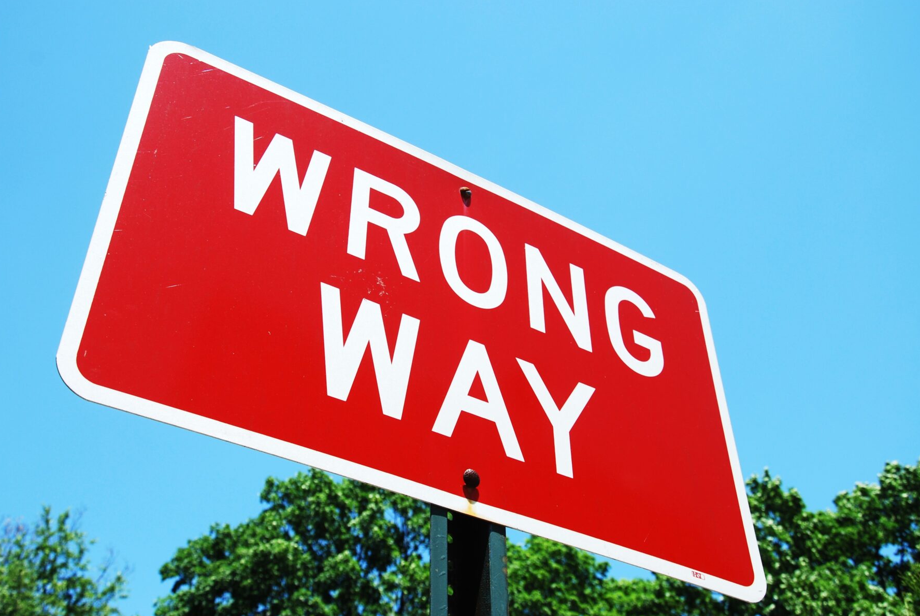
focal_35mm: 41
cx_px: 441
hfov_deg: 47.8
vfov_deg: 33.1
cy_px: 314
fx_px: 1037
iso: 100
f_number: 7.1
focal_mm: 25
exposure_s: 1/200
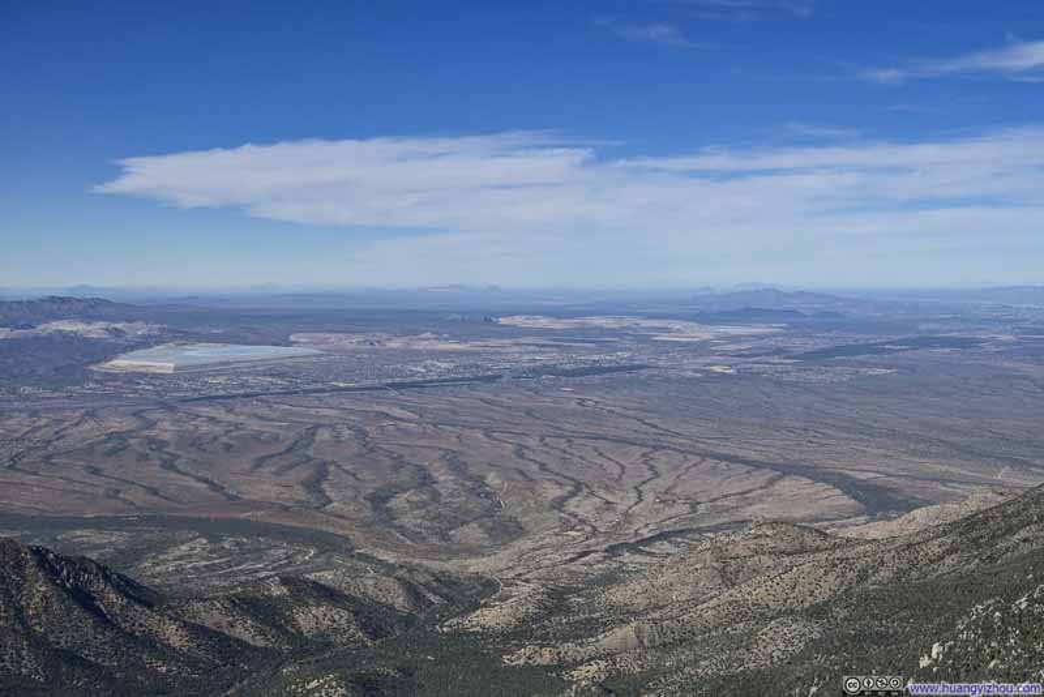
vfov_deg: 31.9
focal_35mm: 42
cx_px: 522
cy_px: 348
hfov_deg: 46.4
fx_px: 1218
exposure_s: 1/2000
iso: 100
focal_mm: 42
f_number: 5.6
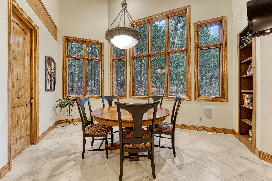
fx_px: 106
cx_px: 136
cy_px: 90
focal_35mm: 14
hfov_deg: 104.3
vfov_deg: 81.2
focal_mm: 14
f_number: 8
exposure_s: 1.3
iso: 800
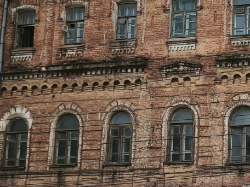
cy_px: 114
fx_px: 701
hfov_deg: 19.4
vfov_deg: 15.2
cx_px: 279
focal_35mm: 97
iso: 100
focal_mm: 5.35
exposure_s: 1/100
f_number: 1.7
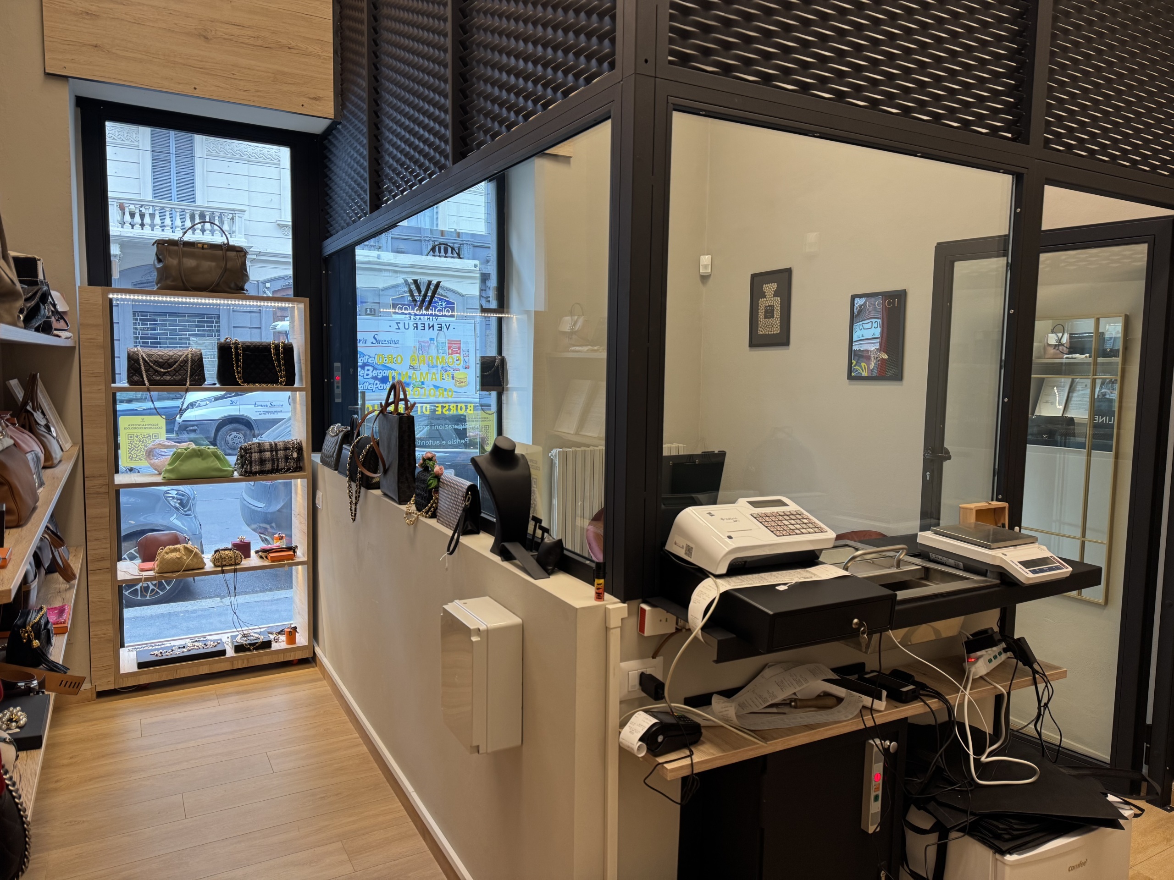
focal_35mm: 24
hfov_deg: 71.6
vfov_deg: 56.8
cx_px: 587
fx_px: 814
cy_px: 440
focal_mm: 6.76
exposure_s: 1/100
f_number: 1.78
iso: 125
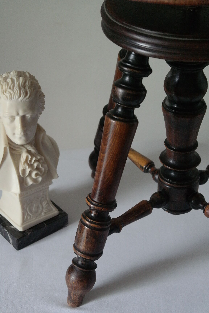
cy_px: 156
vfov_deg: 26.3
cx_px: 104
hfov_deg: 17.7
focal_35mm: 77
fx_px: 670
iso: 3200
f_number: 5.6
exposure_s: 1/80
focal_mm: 50
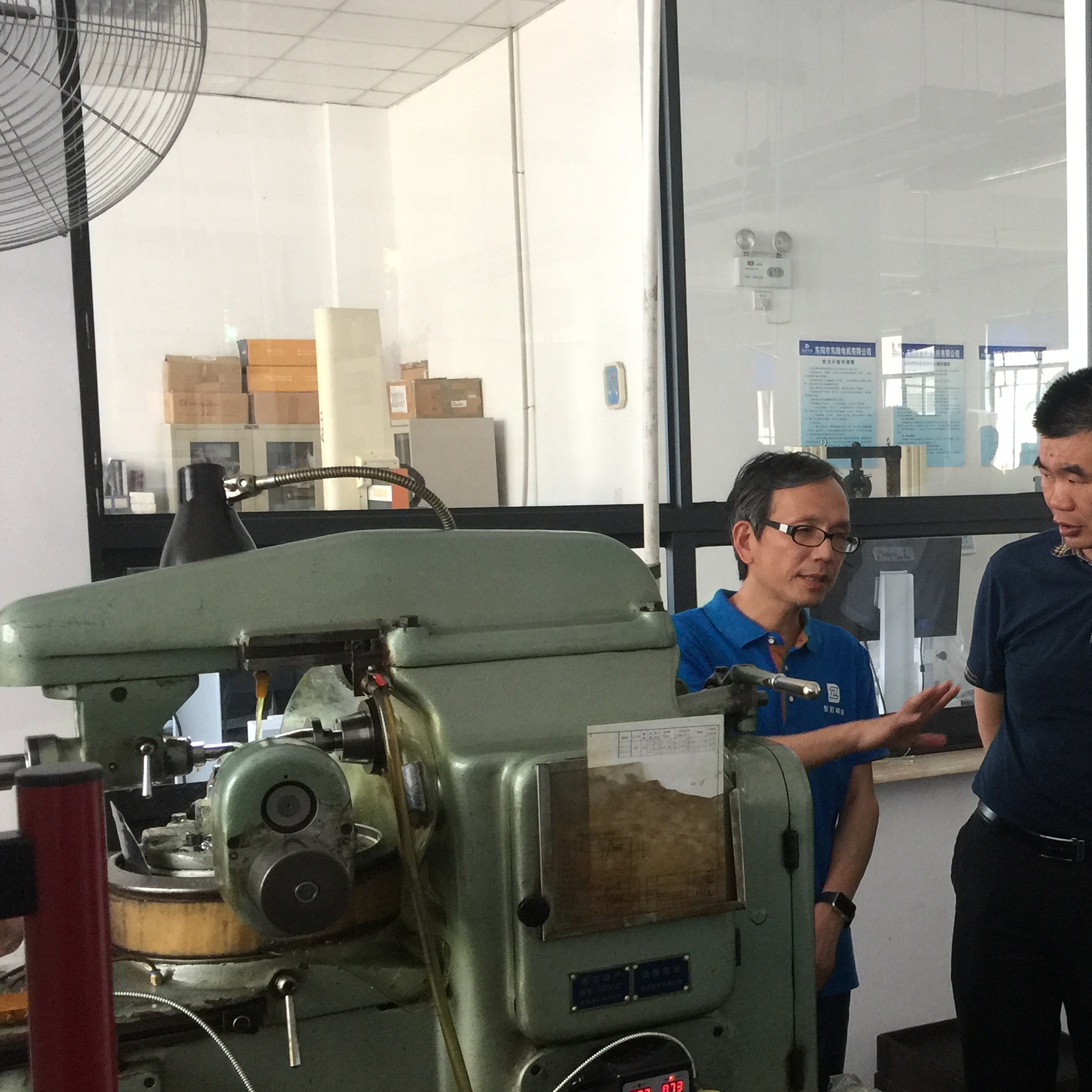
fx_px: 1713
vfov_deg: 35.3
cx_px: 984
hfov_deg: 33.5
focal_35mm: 48
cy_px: 637
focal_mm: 4.15
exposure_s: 1/33
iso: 64
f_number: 2.2
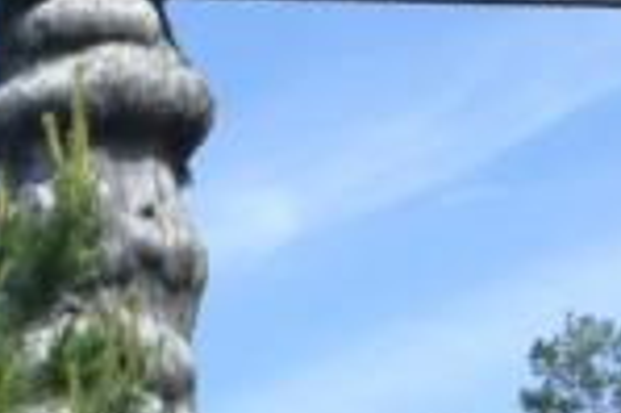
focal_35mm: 319
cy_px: -196
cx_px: 175
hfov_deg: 6.5
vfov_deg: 4.3
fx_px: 5497
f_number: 5.2
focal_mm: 18.6
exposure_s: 1/320
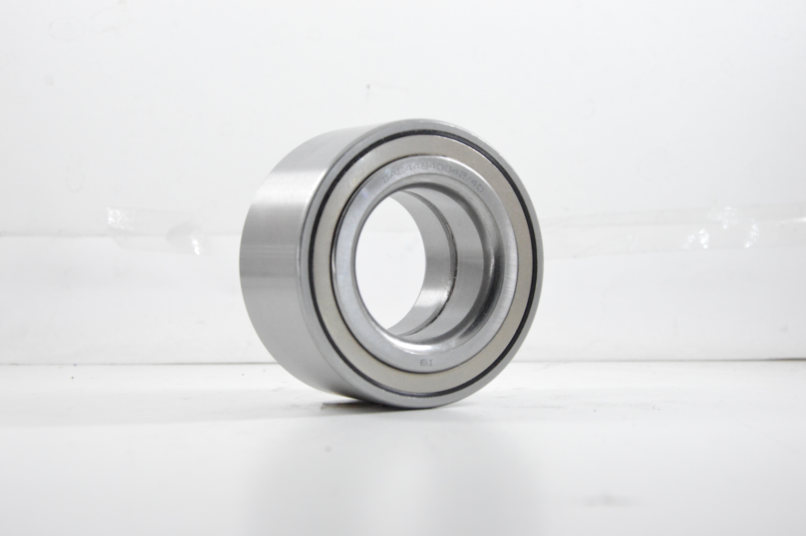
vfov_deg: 20.1
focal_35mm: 68
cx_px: 403
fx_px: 1510
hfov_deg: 29.9
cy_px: 268
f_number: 7.1
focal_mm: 45
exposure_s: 1/100
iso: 3200
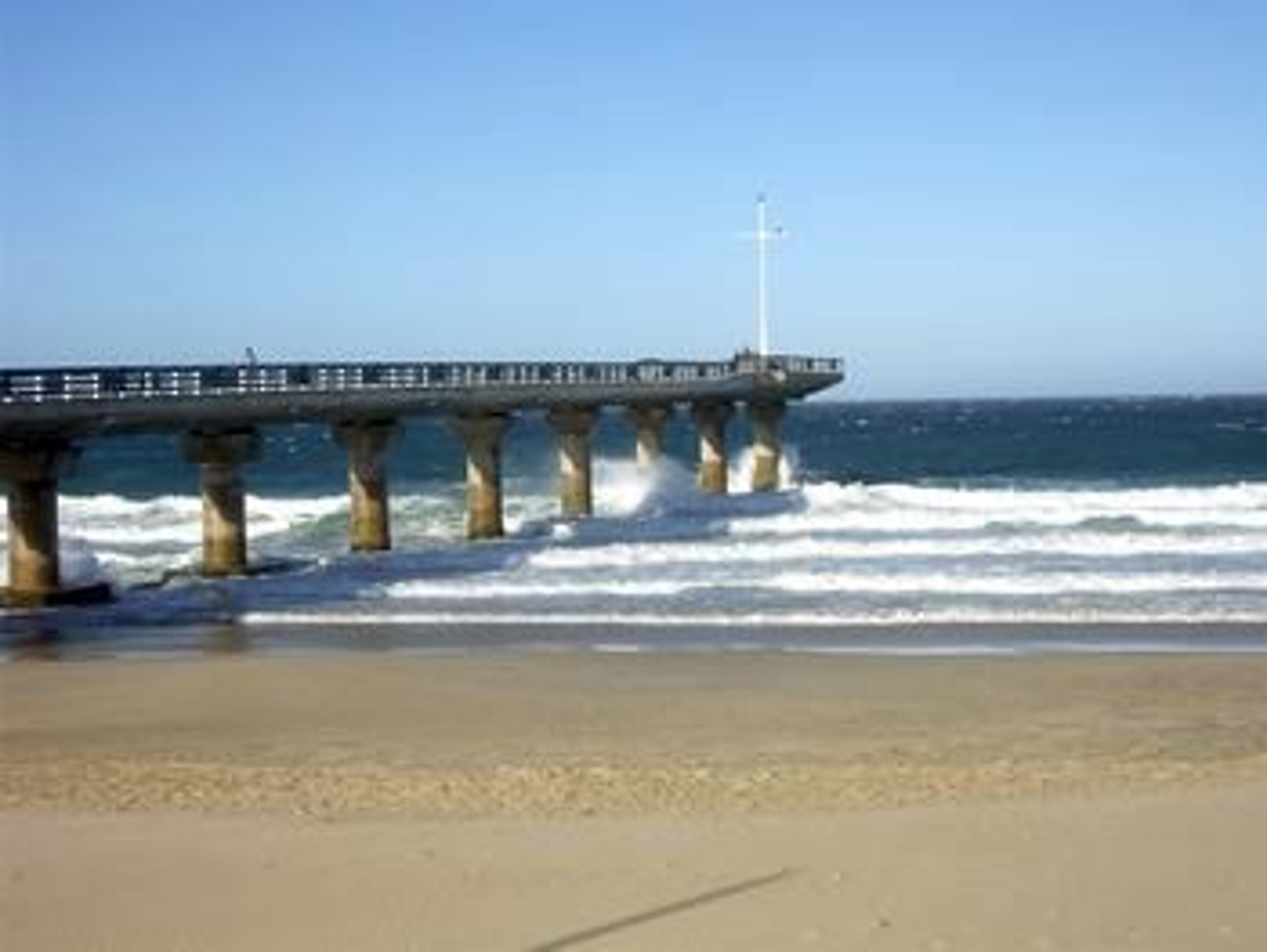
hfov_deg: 29.4
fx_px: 2417
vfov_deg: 22.3
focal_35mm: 66
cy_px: 476
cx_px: 634
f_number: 3.6
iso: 100
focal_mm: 10.7
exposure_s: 1/1000
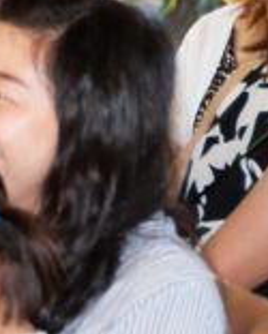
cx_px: -371
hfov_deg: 3.0
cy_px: 111
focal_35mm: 514
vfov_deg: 3.8
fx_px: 5089
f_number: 5.3
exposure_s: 1/60
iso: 640
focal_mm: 95
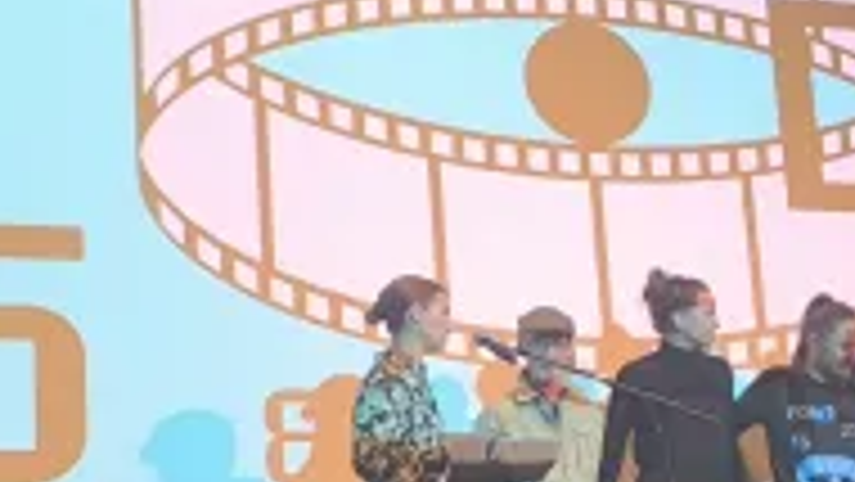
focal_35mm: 91
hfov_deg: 23.3
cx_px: 572
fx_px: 2064
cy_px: 369
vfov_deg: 13.3
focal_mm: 6.14
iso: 800
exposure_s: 1/50
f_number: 1.65
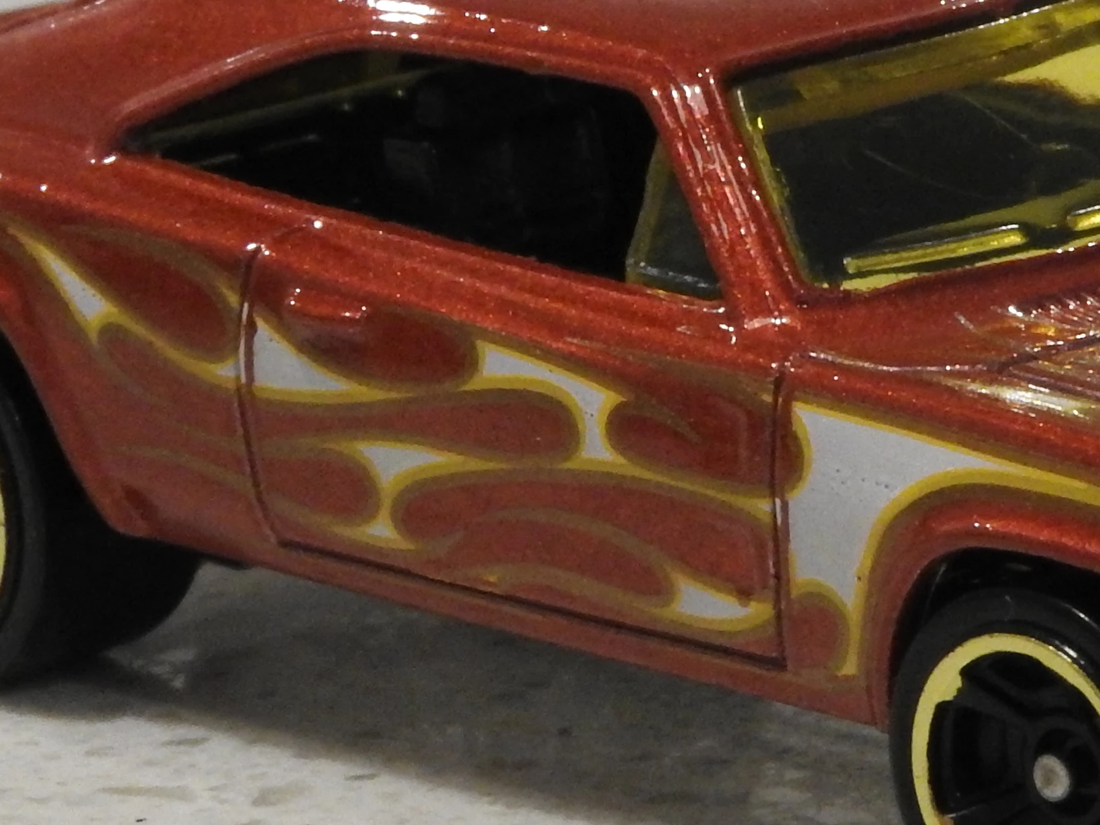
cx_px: 865
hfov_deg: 6.7
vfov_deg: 5.0
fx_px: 9374
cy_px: 449
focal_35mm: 295
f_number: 7.6
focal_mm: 18.8
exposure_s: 1/13
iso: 800
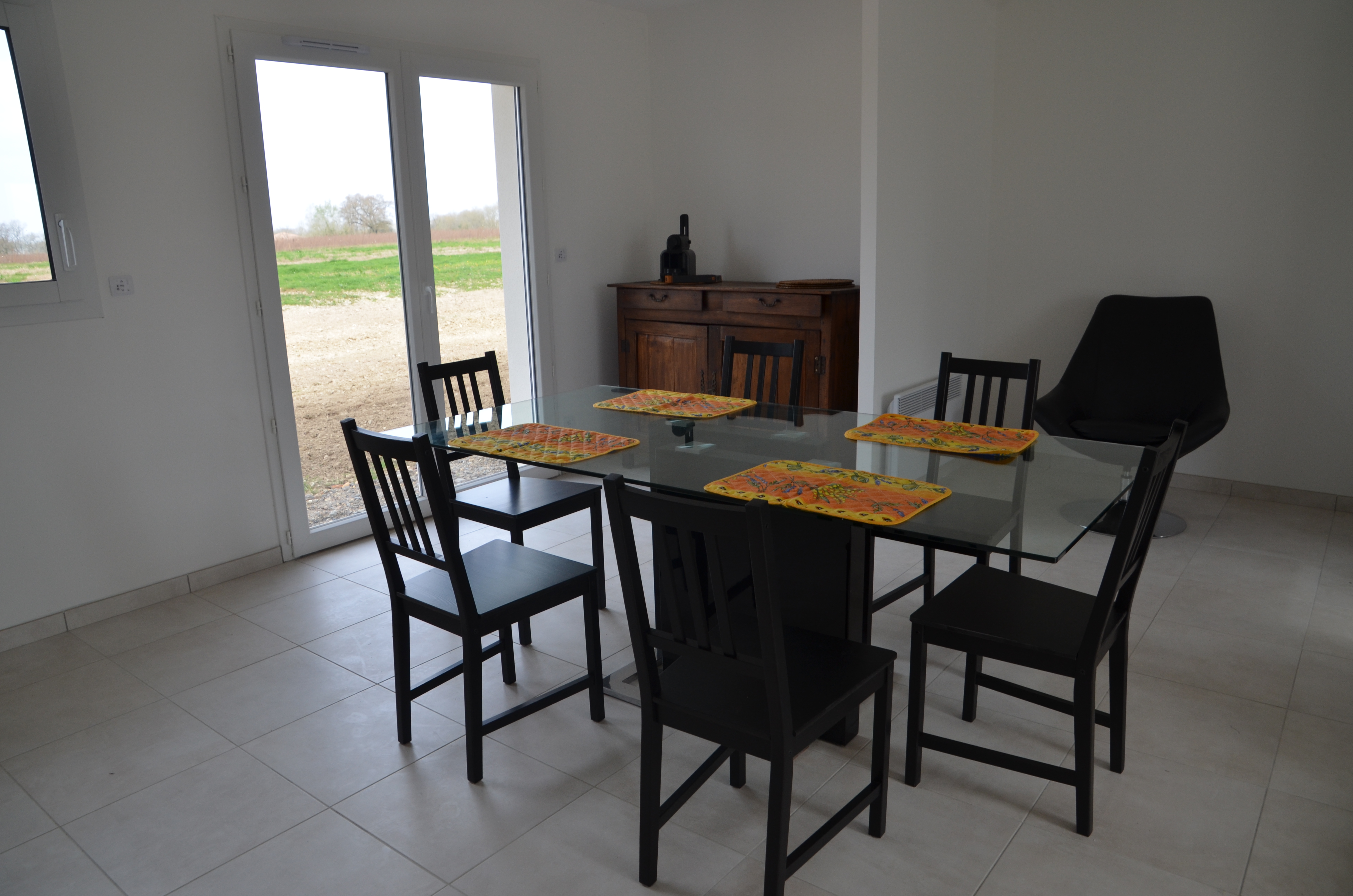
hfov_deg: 73.9
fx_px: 900
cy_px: 448
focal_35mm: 24
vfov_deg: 52.9
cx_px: 676
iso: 220
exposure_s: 1/125
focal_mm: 16
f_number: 5.6
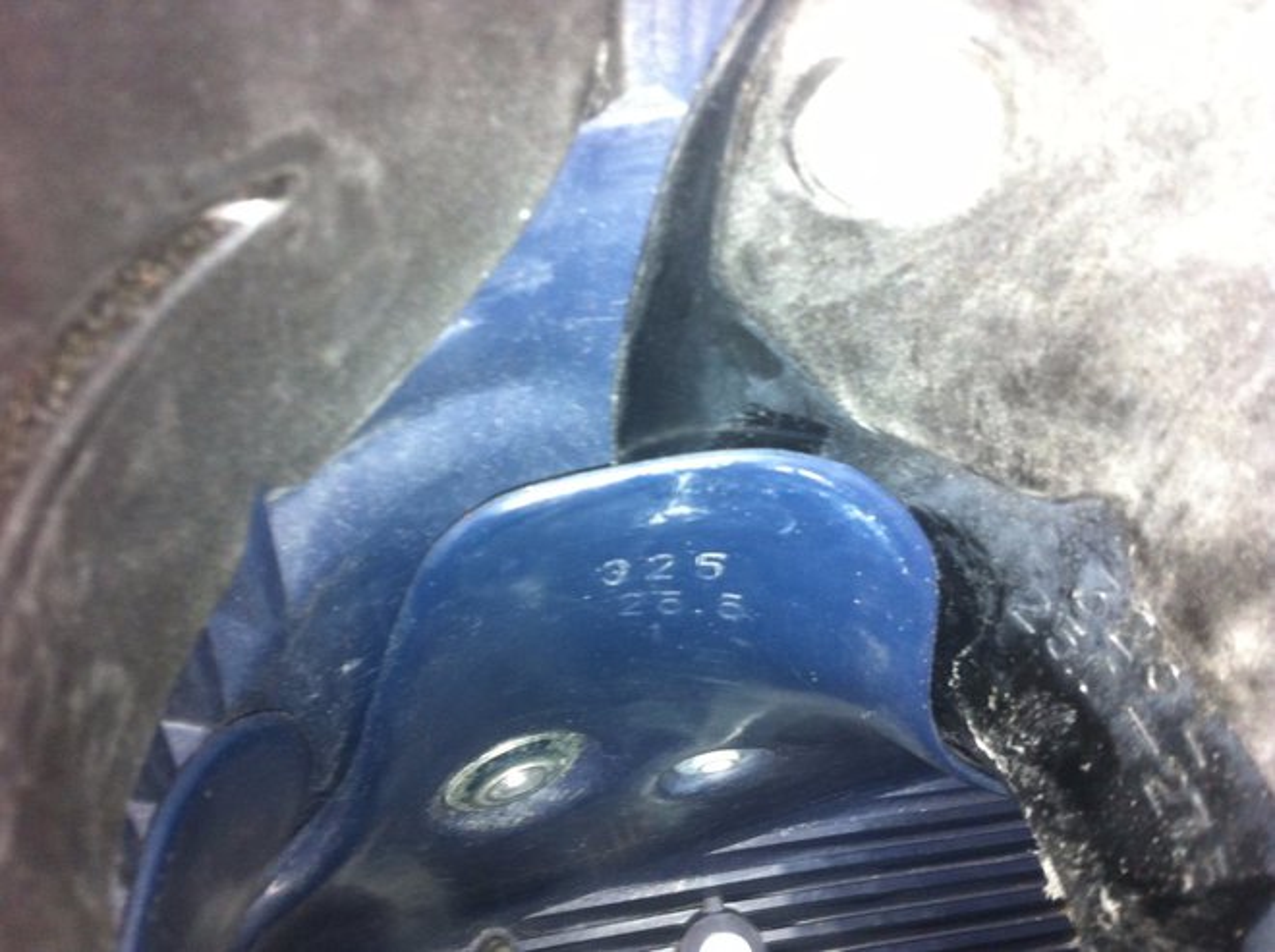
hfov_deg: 52.7
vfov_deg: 40.6
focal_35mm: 35
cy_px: 476
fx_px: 1287
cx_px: 638
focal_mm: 3.85
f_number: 2.8
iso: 160
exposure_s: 1/15
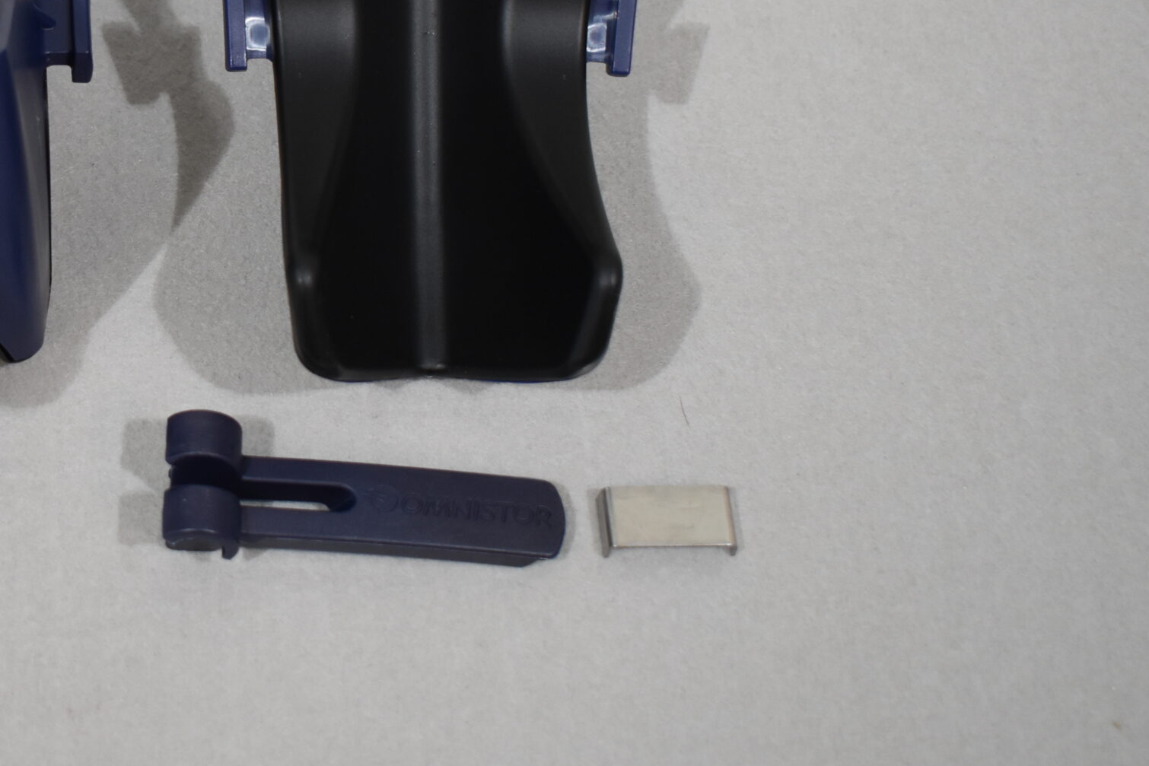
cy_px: 178
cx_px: 207
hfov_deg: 25.2
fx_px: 2517
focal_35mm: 79
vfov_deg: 17.2
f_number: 4.2
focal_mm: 31
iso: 800
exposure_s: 1/200
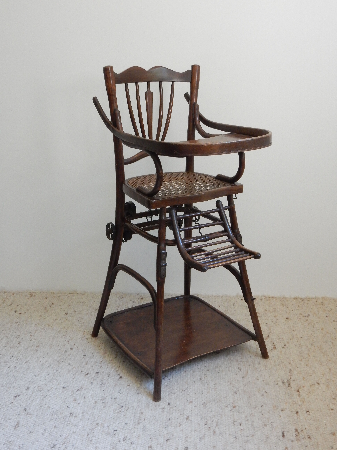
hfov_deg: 33.6
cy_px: 225
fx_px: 558
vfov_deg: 43.9
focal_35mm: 43
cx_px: 168
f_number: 4.2
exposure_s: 1/40
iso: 400
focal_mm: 7.6
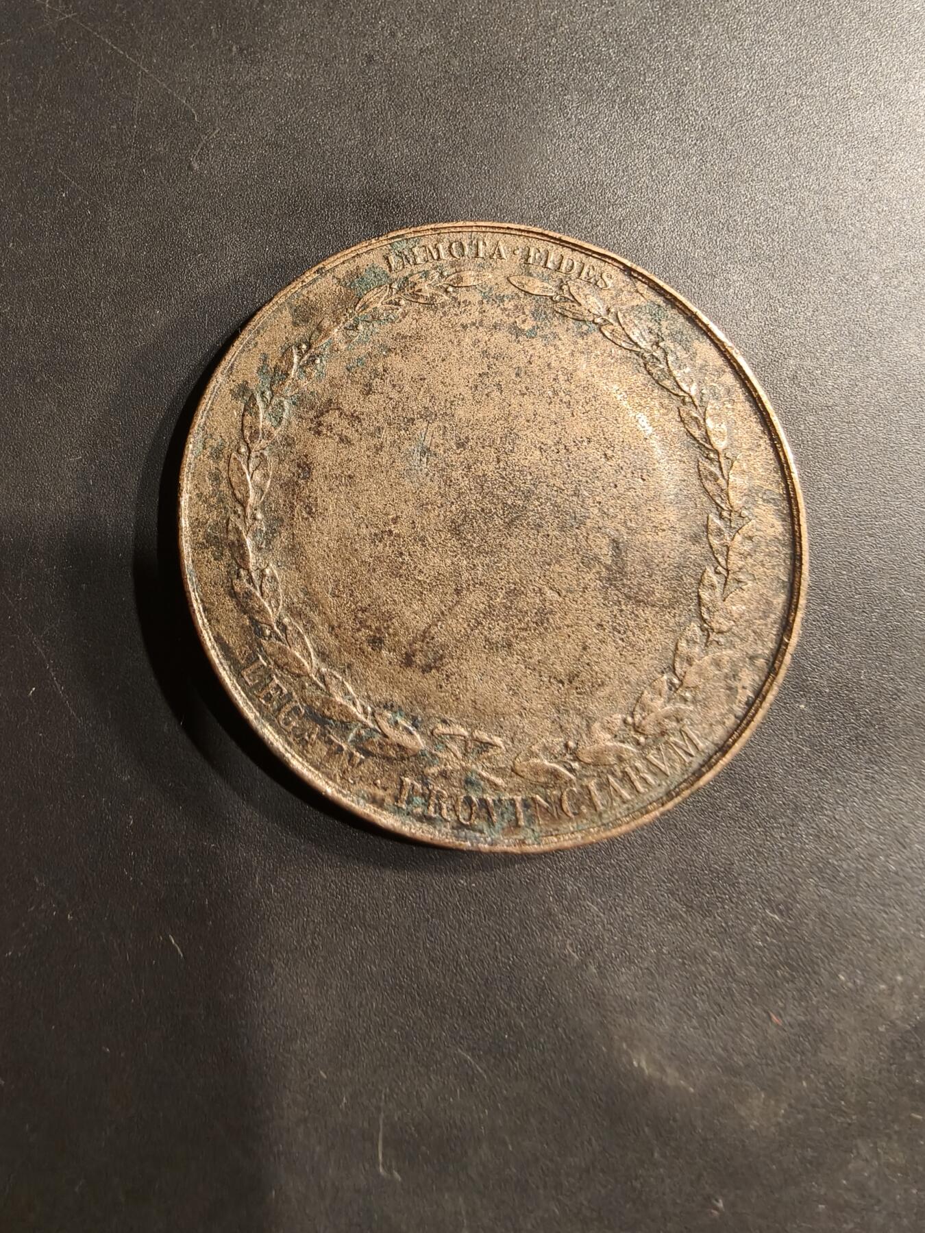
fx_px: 819
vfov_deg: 73.9
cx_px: 462
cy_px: 616
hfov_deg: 58.9
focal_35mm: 23
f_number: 2
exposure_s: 1/82.2
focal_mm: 2.32
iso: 250
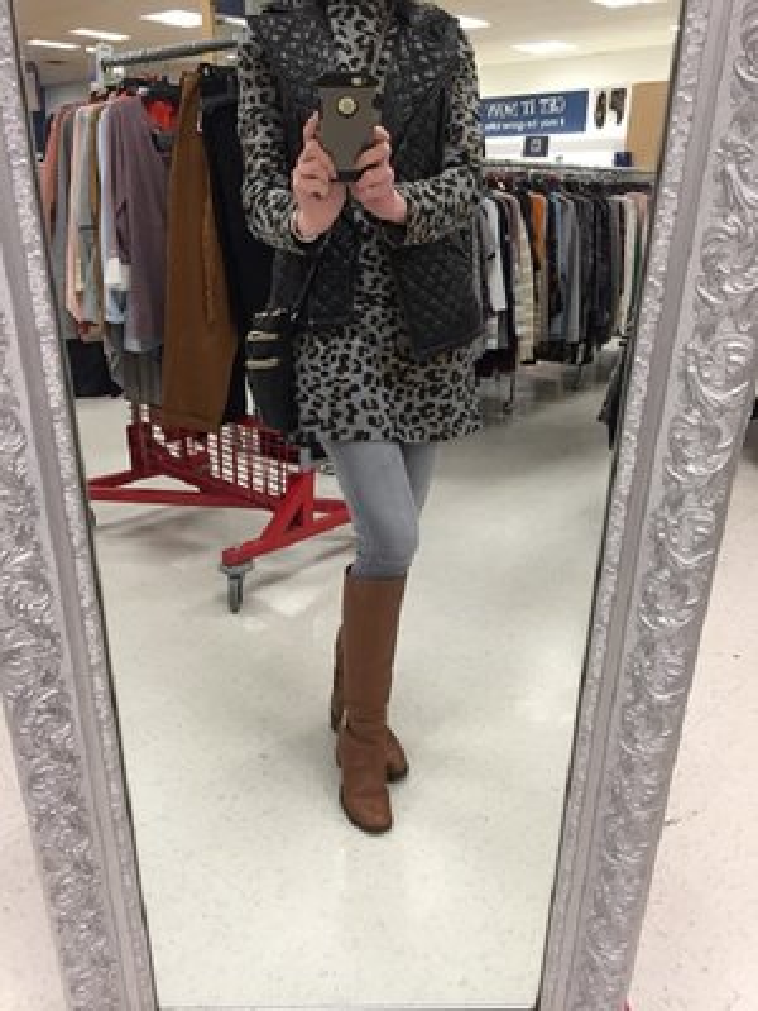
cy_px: 506
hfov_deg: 48.2
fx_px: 847
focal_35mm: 29
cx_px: 379
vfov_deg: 61.7
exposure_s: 1/30
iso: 50
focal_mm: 4.15
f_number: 2.2
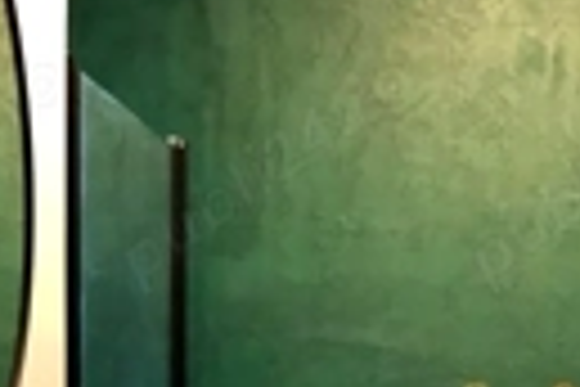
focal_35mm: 90
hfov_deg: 22.6
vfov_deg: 14.2
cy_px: 576
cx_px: 355
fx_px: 1450
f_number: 1.8
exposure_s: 1/11
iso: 100
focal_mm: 4
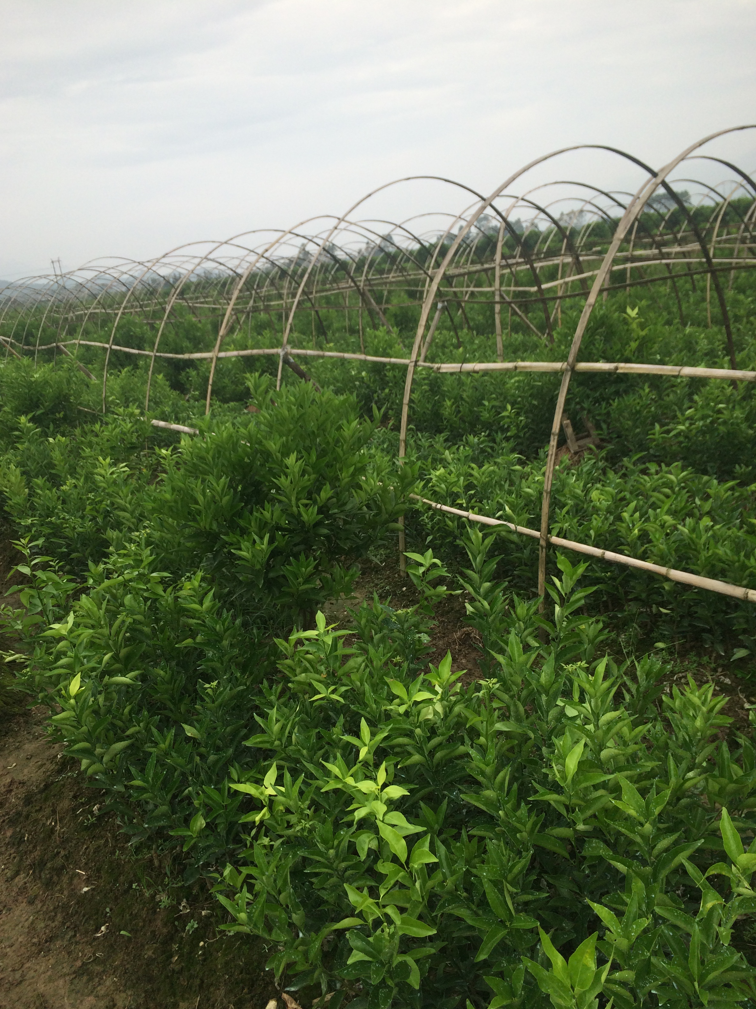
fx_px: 874
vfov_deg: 60.0
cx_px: 365
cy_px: 521
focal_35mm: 30
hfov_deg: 46.8
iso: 32
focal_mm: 4.15
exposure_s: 1/1053
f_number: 2.2
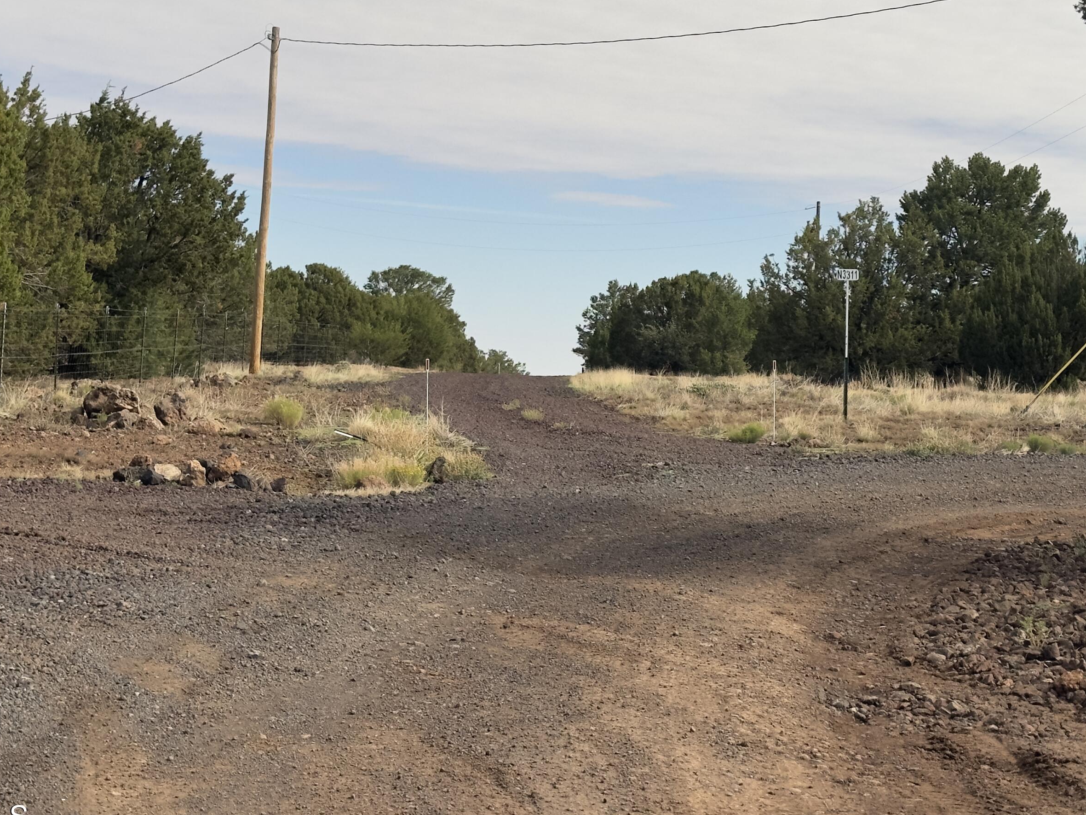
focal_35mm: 61
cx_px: 544
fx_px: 1913
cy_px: 346
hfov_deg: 31.7
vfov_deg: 24.0
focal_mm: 6.86
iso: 64
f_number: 1.78
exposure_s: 1/4785
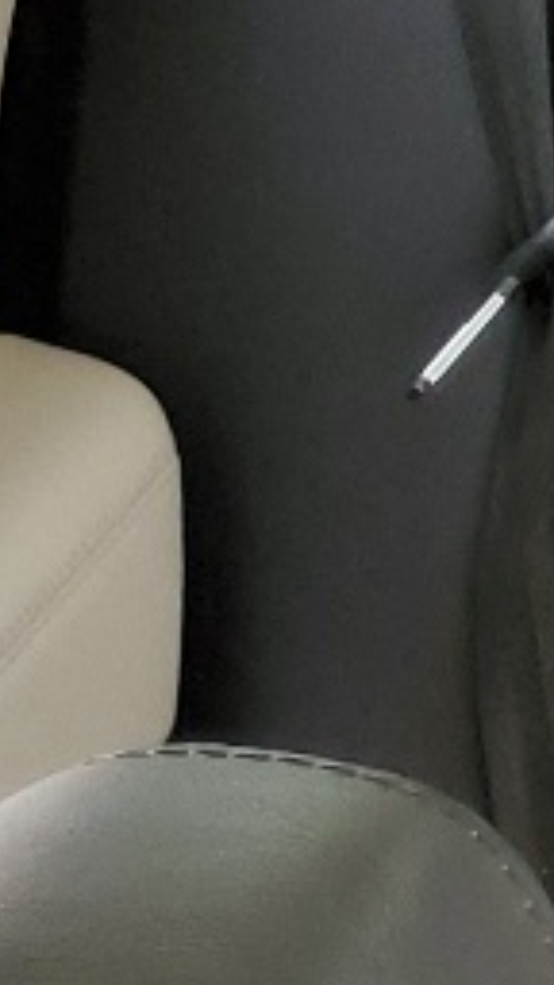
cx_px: 2481
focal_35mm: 177
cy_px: 254
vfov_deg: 12.1
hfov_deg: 5.6
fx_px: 4622
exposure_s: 1/60.2
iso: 76
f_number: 1.5
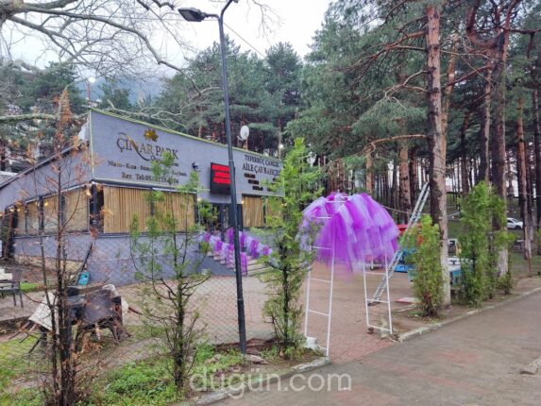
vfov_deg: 54.9
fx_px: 391
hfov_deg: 69.4
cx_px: 270
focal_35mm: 25
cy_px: 203
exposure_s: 1/100
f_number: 1.79
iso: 56
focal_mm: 4.71
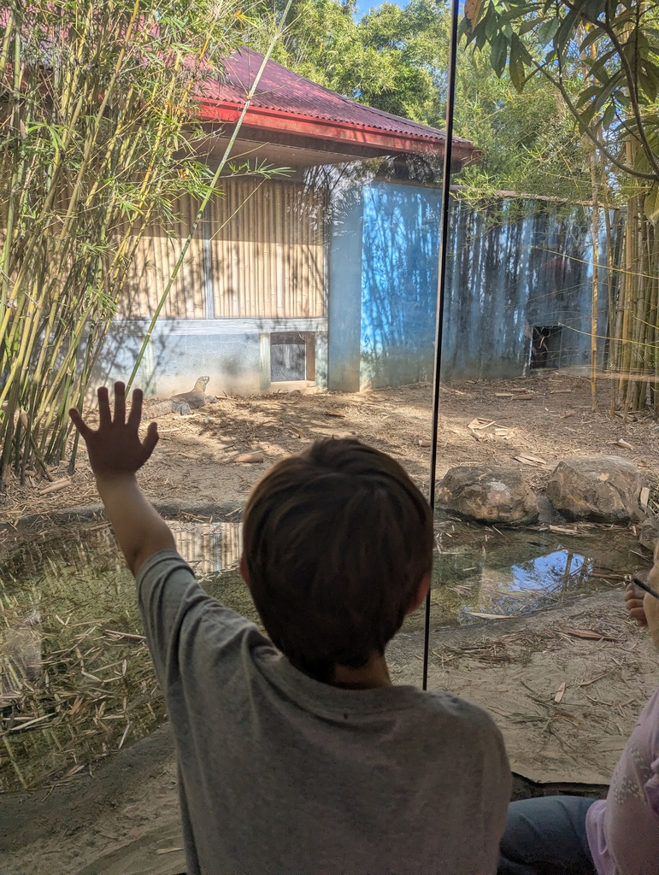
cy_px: 438
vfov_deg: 71.5
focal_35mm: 24
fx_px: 608
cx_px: 330
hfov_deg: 56.9
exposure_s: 1/1048
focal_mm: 6.81
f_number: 1.85
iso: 44
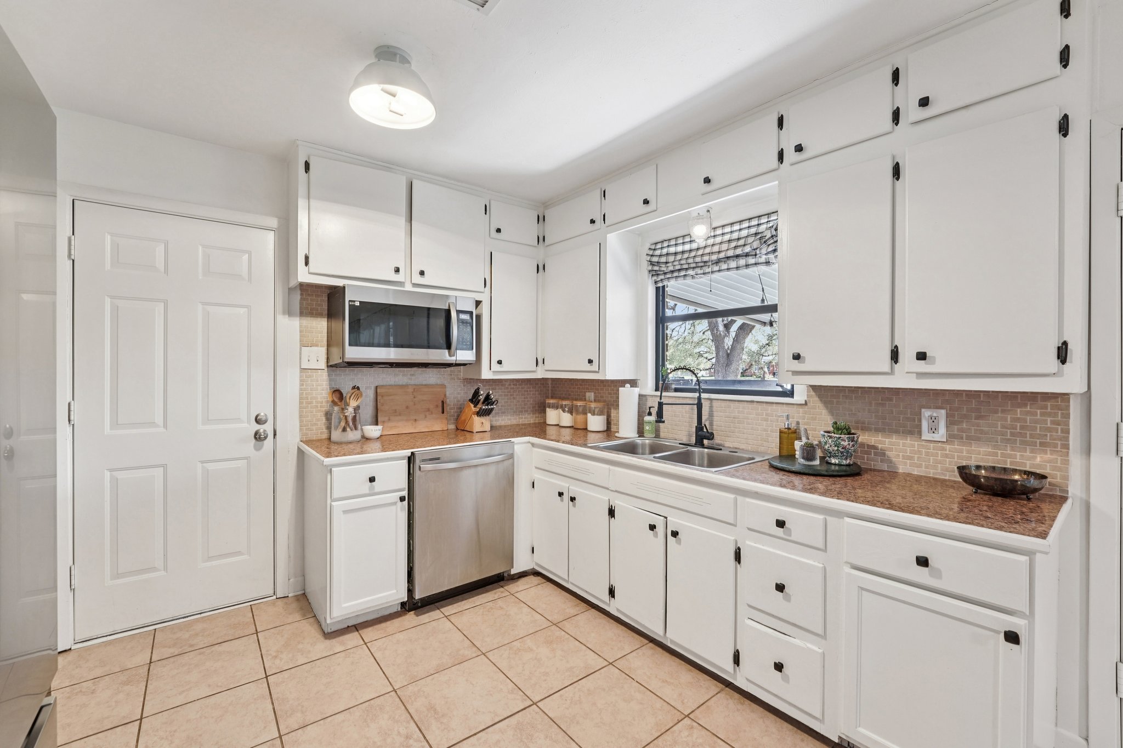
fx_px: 437
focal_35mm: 14
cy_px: 374
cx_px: 562
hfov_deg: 104.3
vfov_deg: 81.2
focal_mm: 14
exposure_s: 1/8
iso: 400
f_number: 8
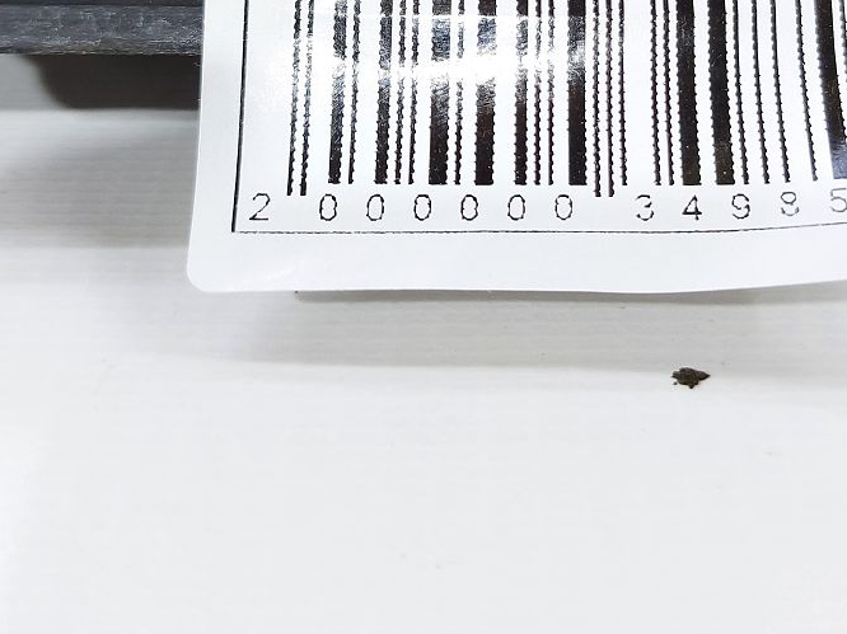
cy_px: 6
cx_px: 525
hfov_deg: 38.0
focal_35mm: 50
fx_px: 1223
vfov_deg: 27.5
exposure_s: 1/50
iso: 80
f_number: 1.8
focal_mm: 5.23
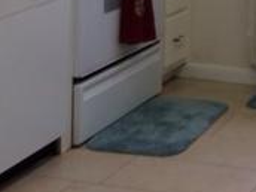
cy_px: -143
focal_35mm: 108
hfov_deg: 17.0
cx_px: 345
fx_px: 799
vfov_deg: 12.6
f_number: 2.2
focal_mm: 4.15
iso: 50
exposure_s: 1/60
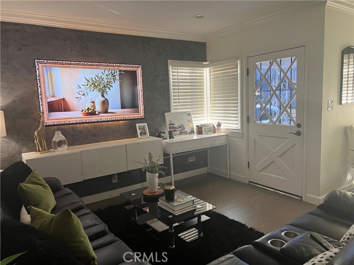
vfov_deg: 53.1
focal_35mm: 26
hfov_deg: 67.3
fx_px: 266
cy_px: 132
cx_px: 177
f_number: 1.5
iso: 160
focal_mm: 5.7
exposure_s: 1/60
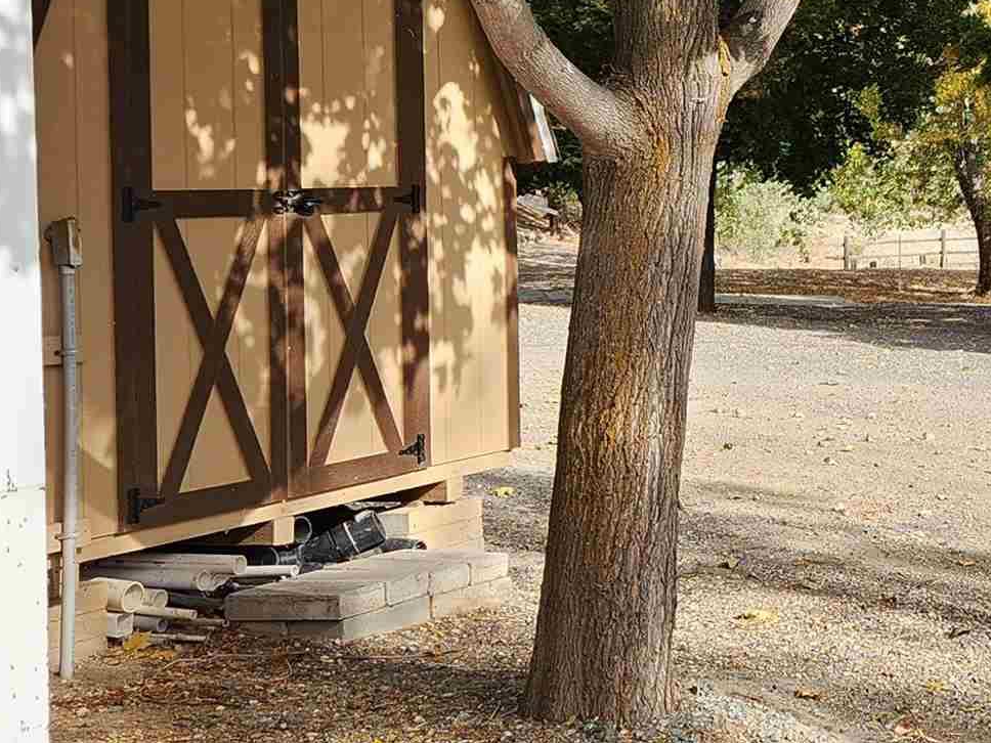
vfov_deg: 19.9
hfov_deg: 24.4
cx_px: 1156
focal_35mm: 73
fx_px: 2090
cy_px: 106
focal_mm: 5.4
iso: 20
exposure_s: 1/709
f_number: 1.8
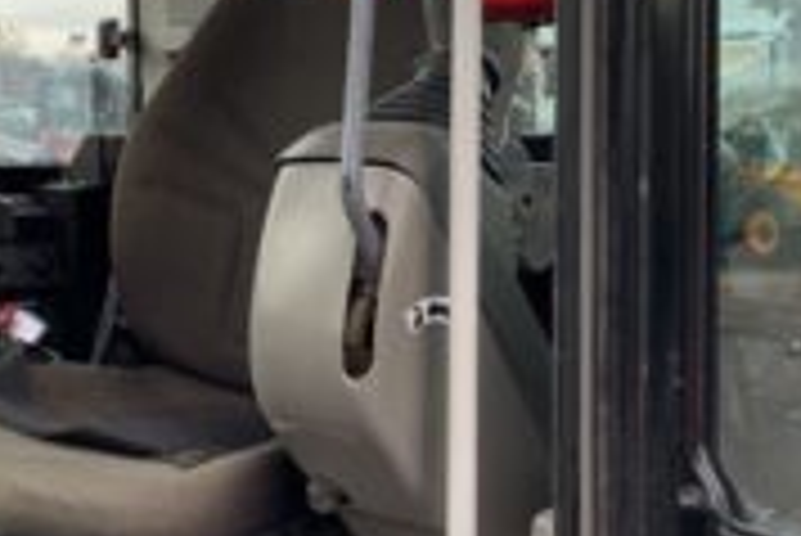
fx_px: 1358
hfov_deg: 32.7
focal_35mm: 61
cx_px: 288
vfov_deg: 22.2
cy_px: 180
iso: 16
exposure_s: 1/130
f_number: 1.8
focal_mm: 3
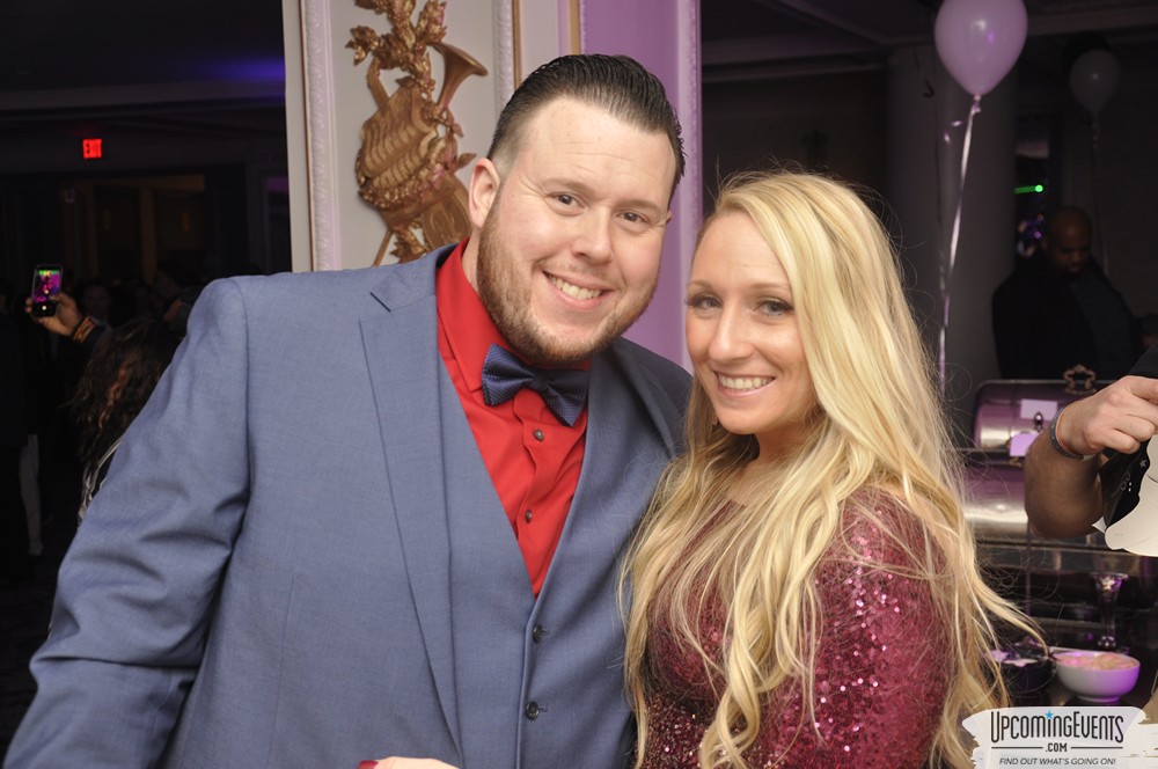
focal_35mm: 51
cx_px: 579
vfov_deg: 26.4
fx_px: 1638
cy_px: 384
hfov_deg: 38.9
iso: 400
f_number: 5
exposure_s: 1/60
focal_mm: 34
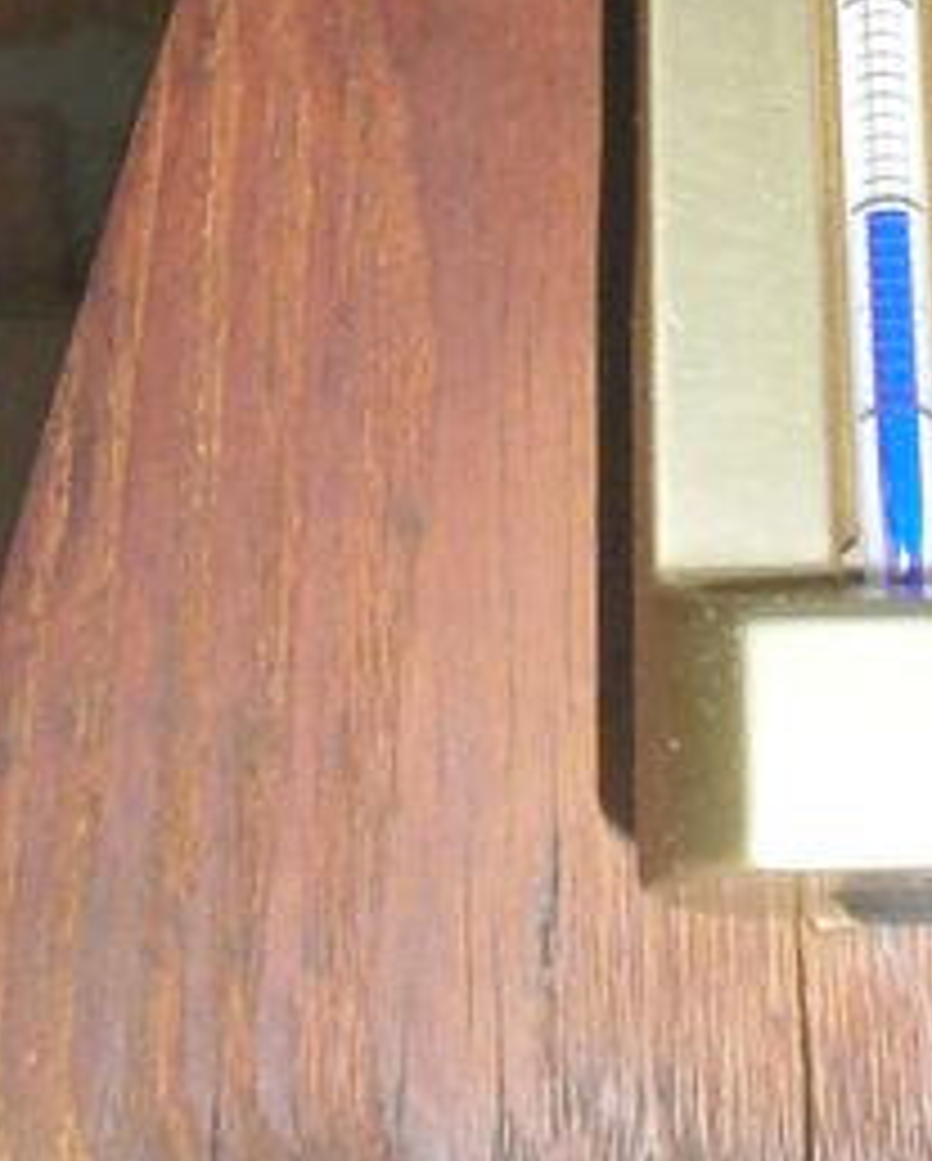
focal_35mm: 102
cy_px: -760
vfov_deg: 16.5
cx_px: 680
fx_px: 3511
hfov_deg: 15.1
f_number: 2.9
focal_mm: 4.8
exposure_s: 1/30
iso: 400
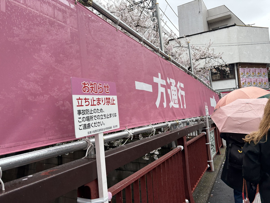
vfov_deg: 53.1
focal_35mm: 26
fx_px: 203
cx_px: 135
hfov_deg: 67.3
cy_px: 102
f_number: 1.6
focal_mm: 5.96
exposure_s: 1/359
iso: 50
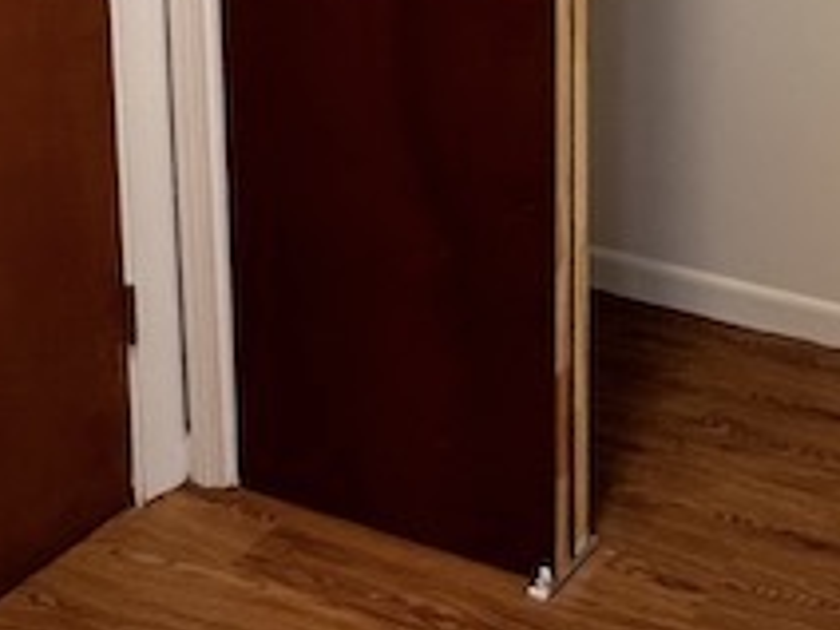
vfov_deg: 25.3
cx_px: 1042
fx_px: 1189
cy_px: -202
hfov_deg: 31.6
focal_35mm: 49
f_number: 1.8
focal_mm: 1.57
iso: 160
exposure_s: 1/60
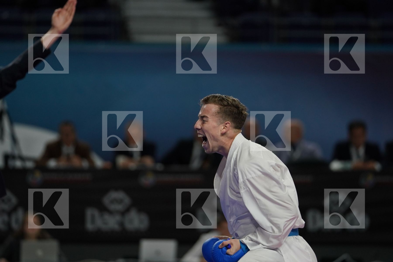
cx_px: 196
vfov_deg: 4.6
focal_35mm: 300
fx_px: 3275
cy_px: 131
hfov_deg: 6.9
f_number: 2.8
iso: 1000
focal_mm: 200
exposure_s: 1/1000
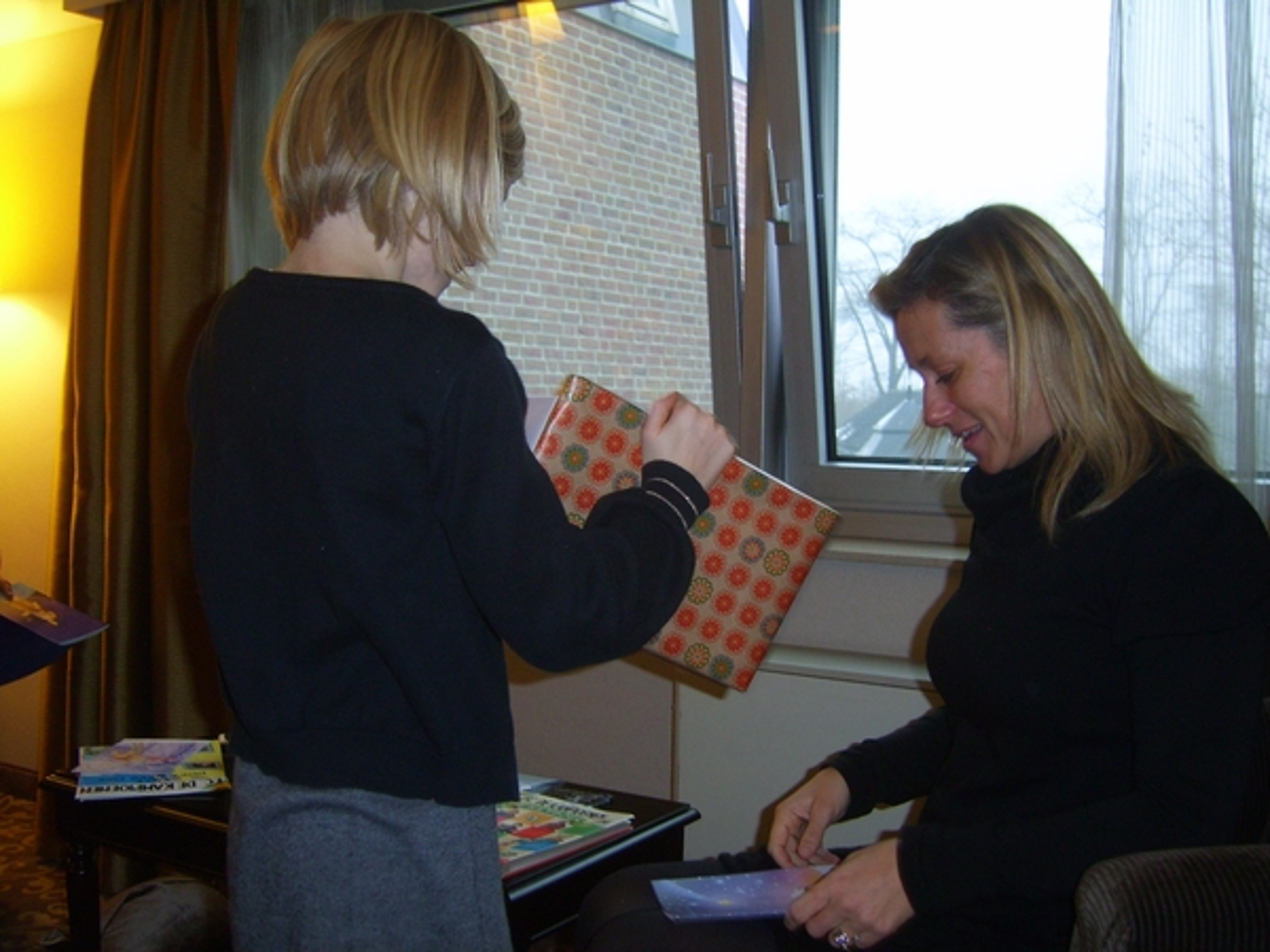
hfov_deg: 49.0
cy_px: 476
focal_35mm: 38
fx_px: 1394
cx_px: 635
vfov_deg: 37.7
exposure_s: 1/30
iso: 100
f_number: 2.8
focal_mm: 7.8
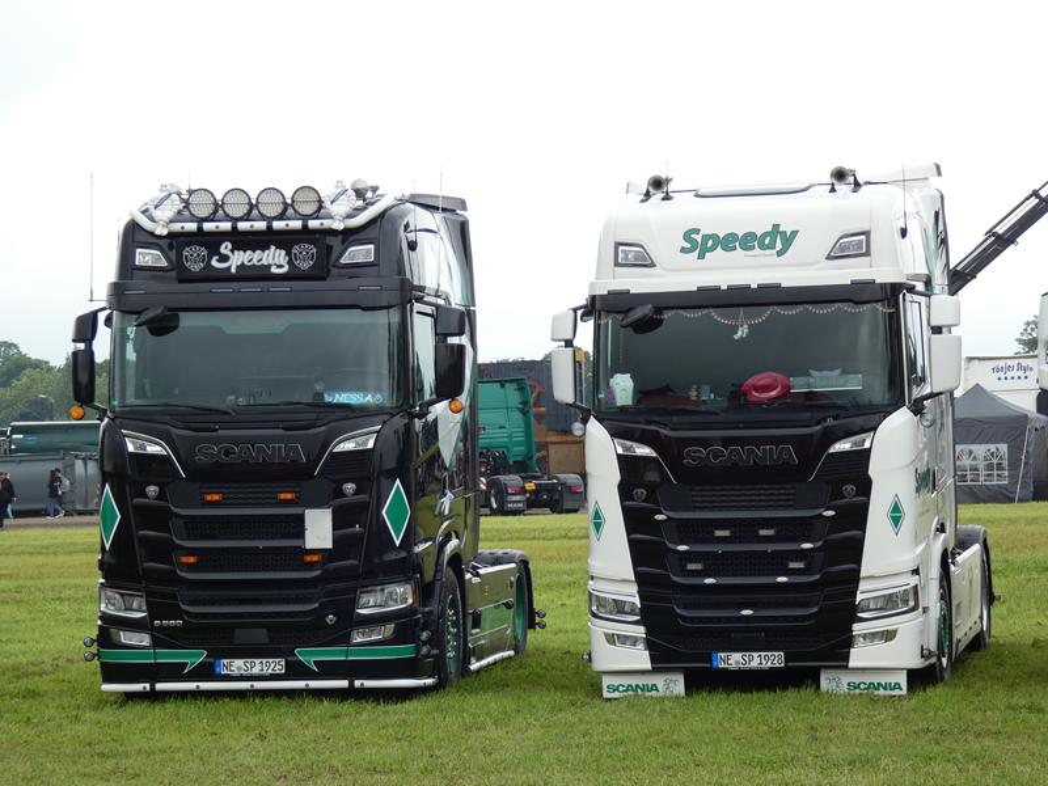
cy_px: 393
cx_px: 524
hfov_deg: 18.7
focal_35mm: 105
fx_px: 3179
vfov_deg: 14.1
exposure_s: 1/200
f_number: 4.9
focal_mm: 18.8
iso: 80
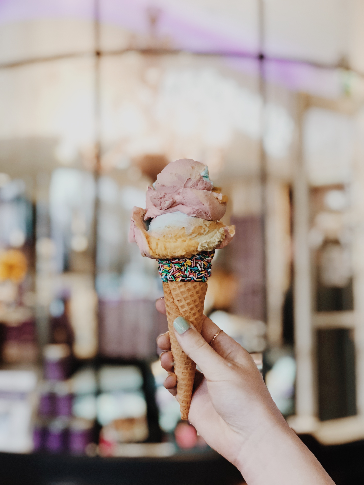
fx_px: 799
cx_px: 182
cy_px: 242
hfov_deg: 25.7
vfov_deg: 33.8
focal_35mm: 57
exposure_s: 1/33
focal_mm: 6.6
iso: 160
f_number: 2.8
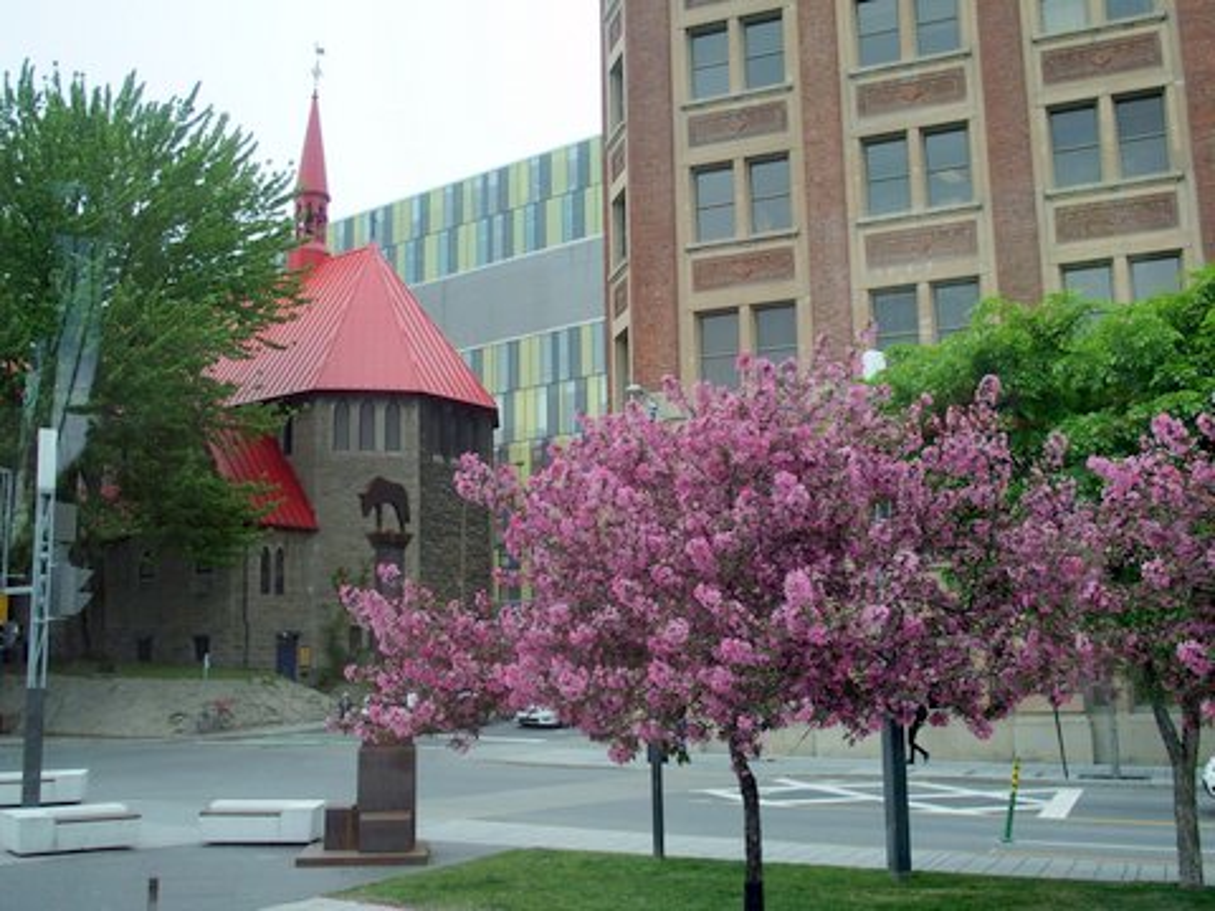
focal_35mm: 38
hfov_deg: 49.0
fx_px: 1334
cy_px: 456
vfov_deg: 37.7
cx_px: 608
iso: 125
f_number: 2.8
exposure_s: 1/80
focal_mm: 8.1
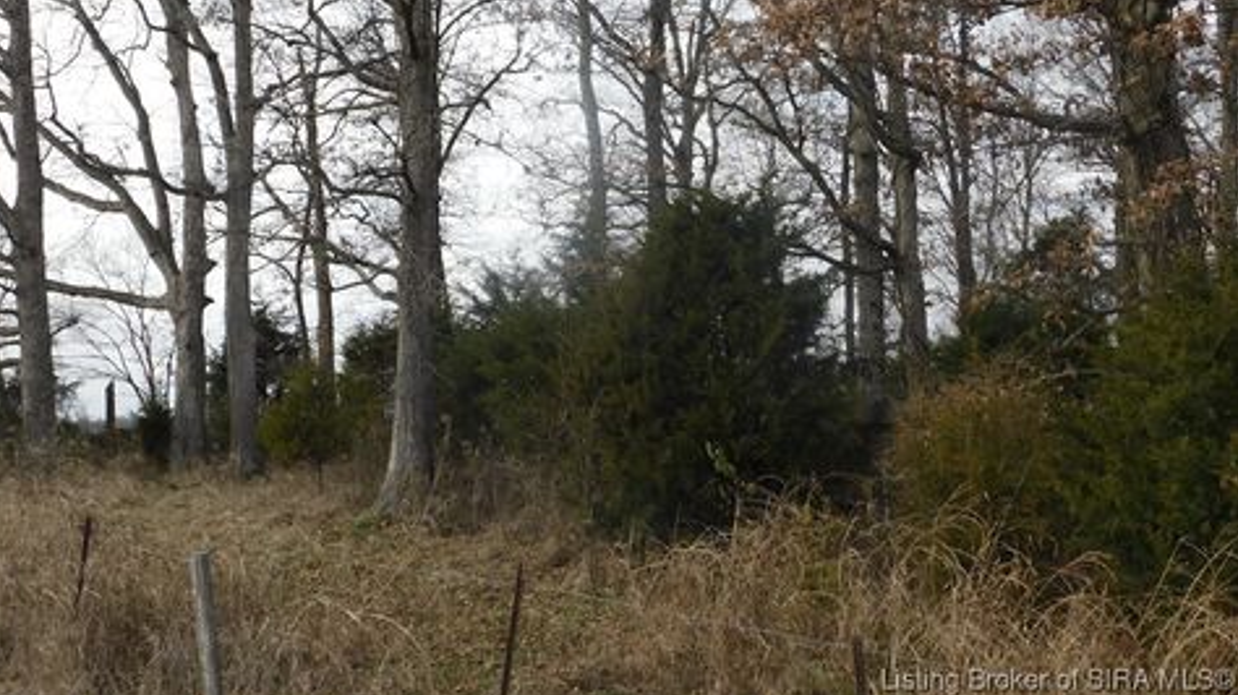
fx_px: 1509
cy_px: 218
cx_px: 588
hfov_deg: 44.6
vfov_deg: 25.8
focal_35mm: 46
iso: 125
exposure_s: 1/250
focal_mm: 7.1
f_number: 3.6
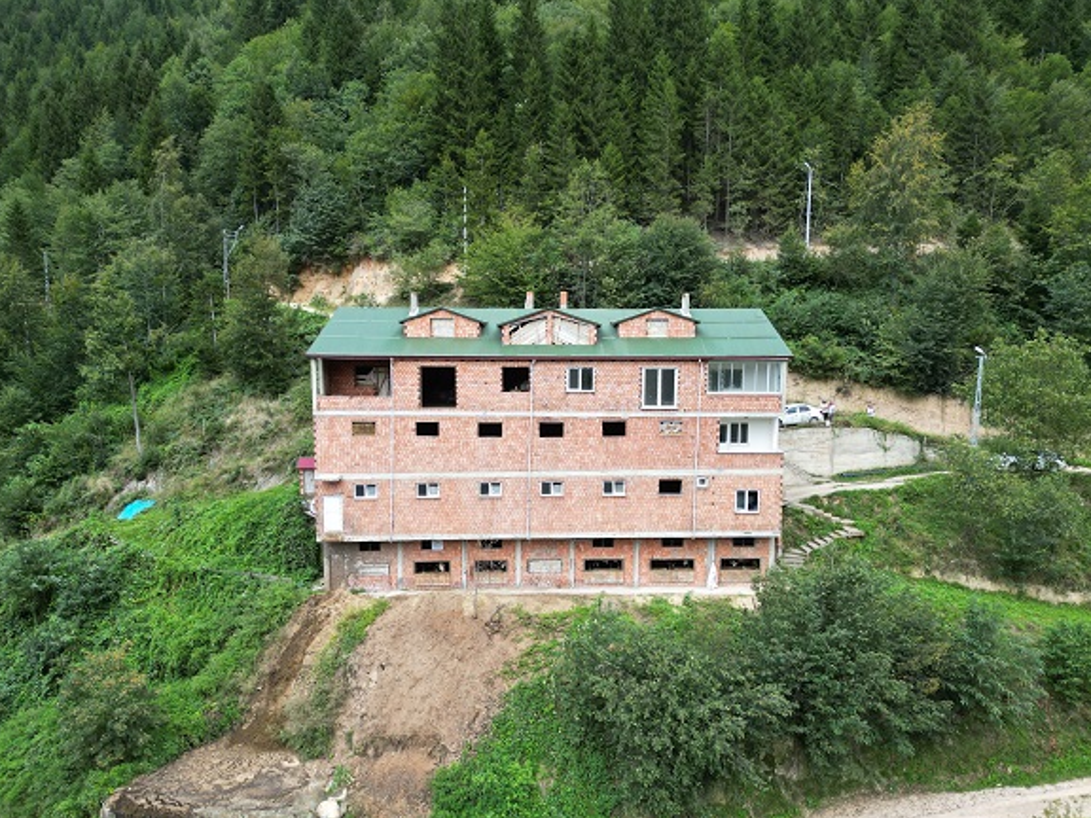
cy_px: 422
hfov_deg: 69.4
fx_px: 788
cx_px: 546
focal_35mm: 25
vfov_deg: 54.9
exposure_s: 1/640
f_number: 1.7
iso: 130
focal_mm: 6.72
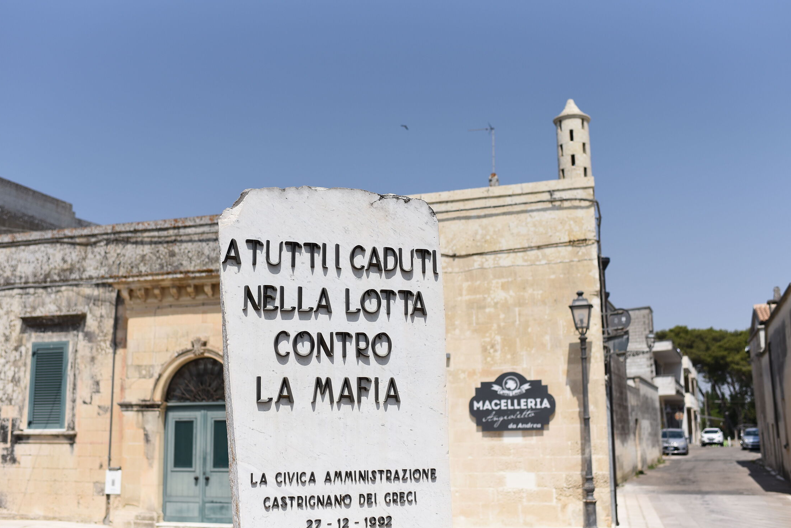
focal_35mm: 38
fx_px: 835
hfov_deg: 50.7
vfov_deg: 35.1
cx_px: 390
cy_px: 260
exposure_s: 1/4000
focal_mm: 35
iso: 125
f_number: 3.3
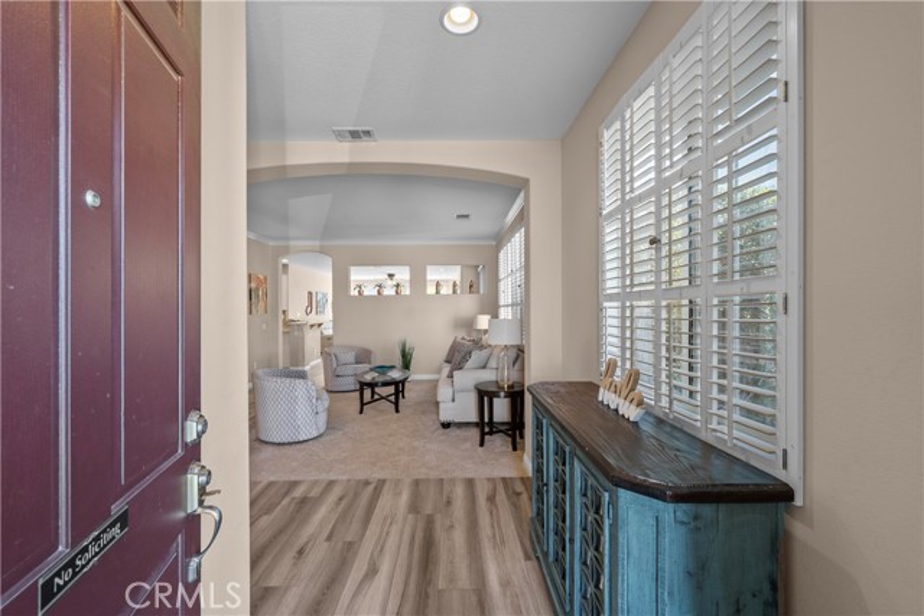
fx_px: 359
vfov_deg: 81.2
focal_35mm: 14
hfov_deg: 104.2
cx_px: 462
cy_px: 308
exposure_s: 1/2.5
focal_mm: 14
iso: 250
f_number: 9
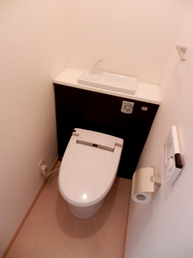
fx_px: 178
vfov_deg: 71.6
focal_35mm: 24
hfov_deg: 56.8
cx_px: 96
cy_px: 129
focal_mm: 4.2
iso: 400
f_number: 3
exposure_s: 1/25
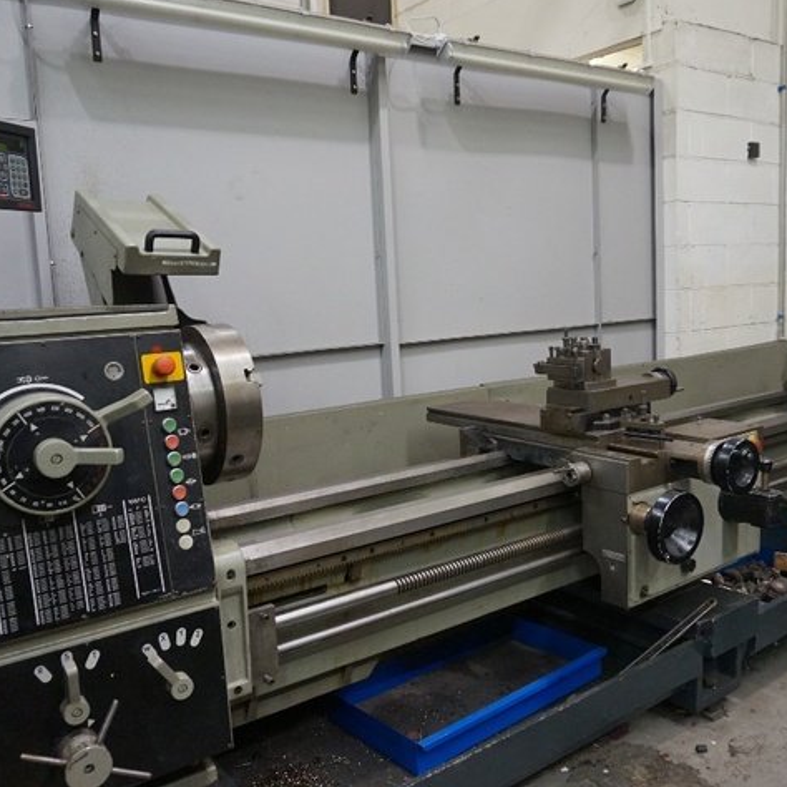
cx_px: 445
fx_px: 797
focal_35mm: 31
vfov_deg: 52.5
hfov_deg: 52.4
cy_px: 390
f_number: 4
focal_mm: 16
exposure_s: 1/160
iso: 1600
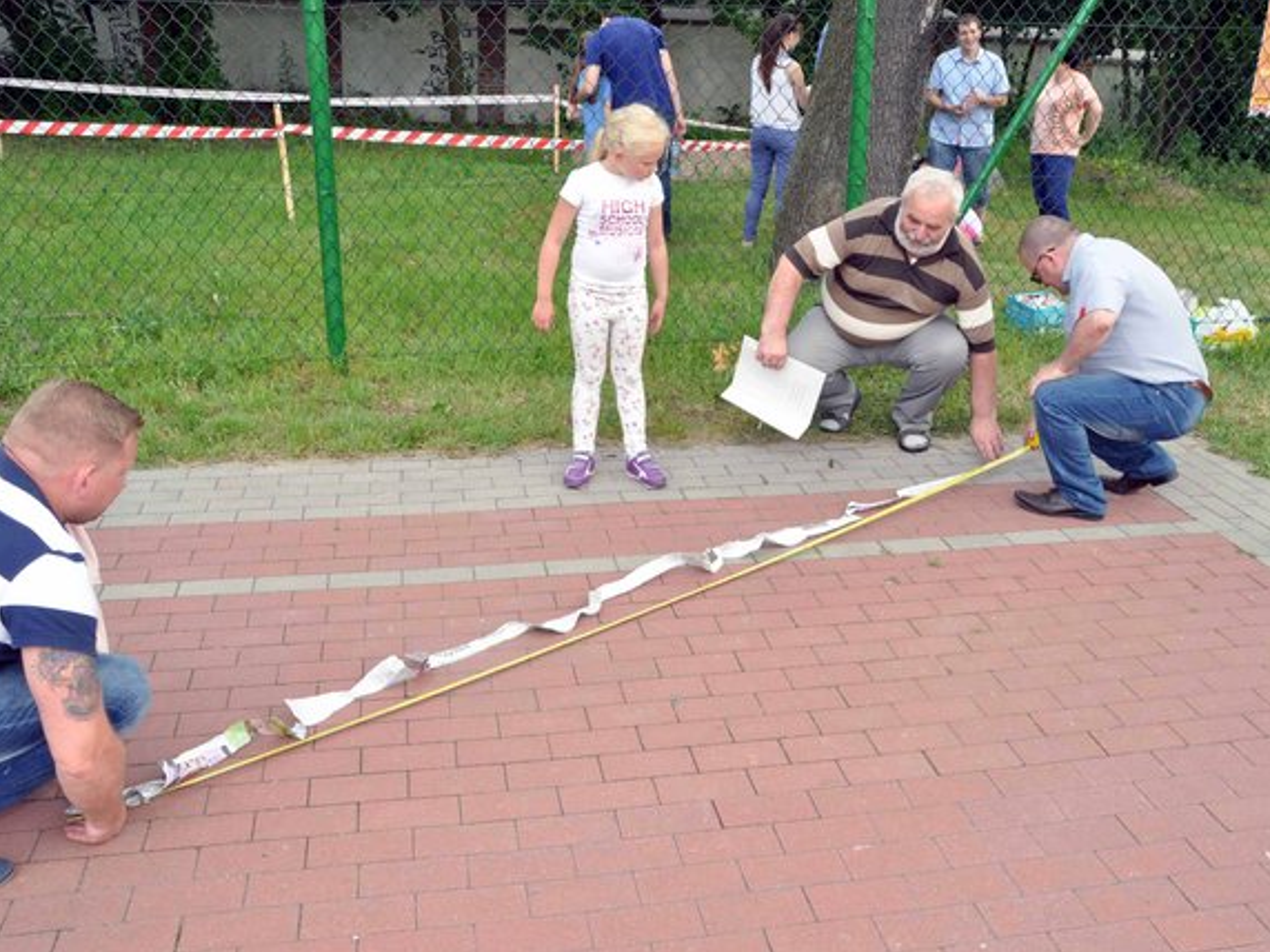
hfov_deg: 51.3
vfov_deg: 39.7
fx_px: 1321
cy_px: 477
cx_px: 682
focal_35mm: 36
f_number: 18
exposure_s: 1/60
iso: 500
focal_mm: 22
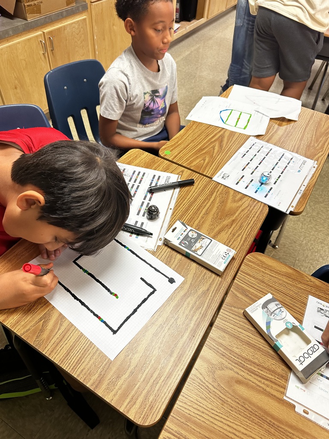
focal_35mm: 24
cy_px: 220
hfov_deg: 56.8
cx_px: 164
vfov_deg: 71.6
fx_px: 304
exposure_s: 1/120
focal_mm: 6.86
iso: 200
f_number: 1.78
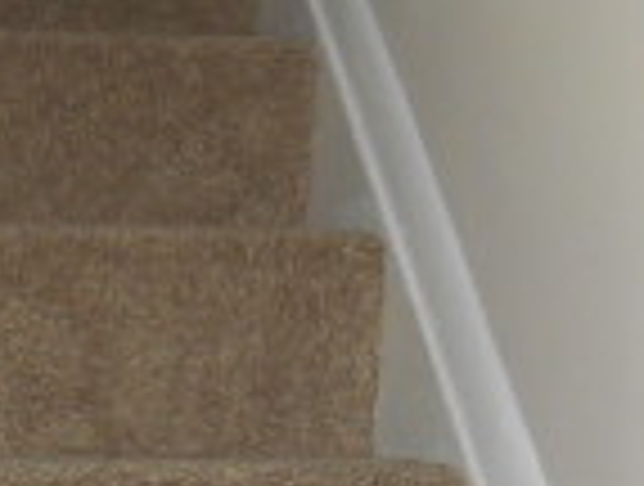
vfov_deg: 12.6
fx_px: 2164
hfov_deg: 16.5
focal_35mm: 116
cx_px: -14
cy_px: 536
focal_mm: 4.7
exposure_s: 1/25
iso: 200
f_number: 3.4
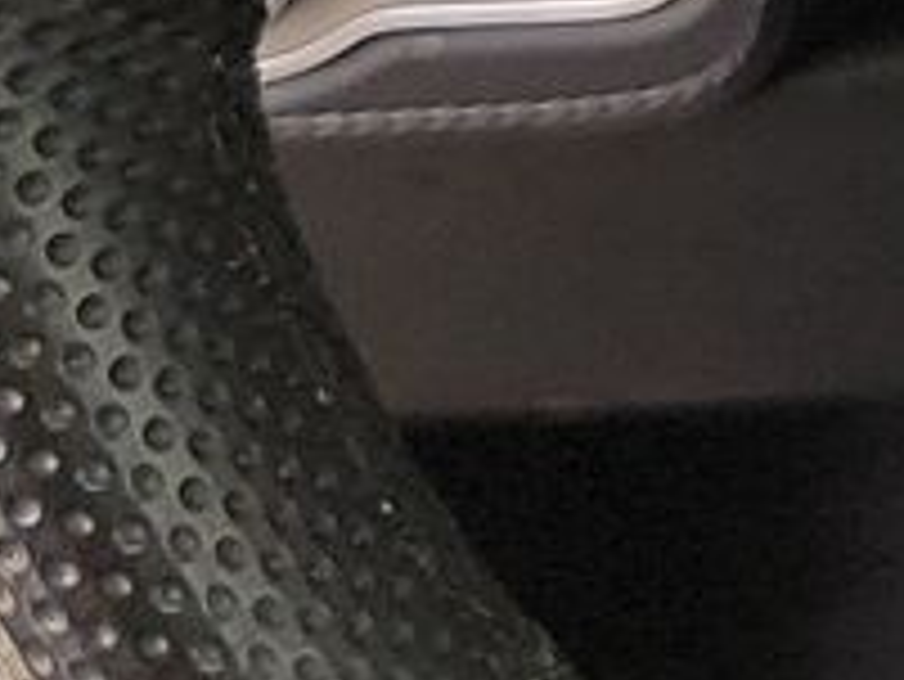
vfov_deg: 7.4
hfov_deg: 9.4
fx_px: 4991
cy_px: -788
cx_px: 2033
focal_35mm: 191
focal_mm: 6.7
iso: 220
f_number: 1.8
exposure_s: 1/50
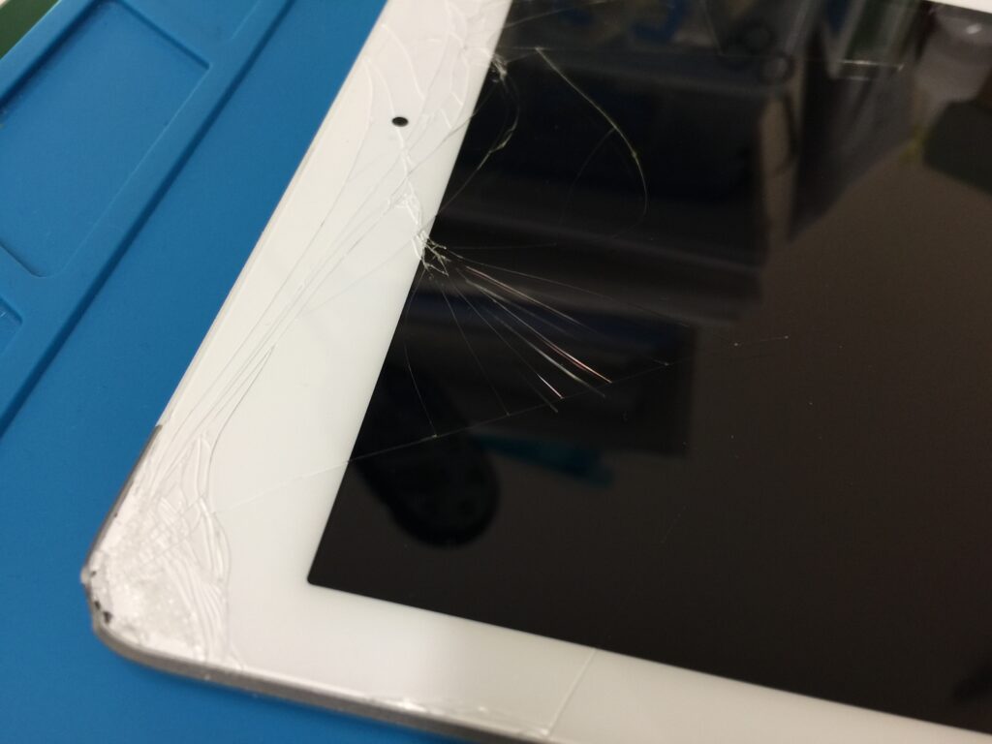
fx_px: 831
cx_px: 496
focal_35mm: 29
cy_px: 372
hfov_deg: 61.7
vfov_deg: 48.2
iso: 32
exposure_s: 1/33
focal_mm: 4.15
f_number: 2.2
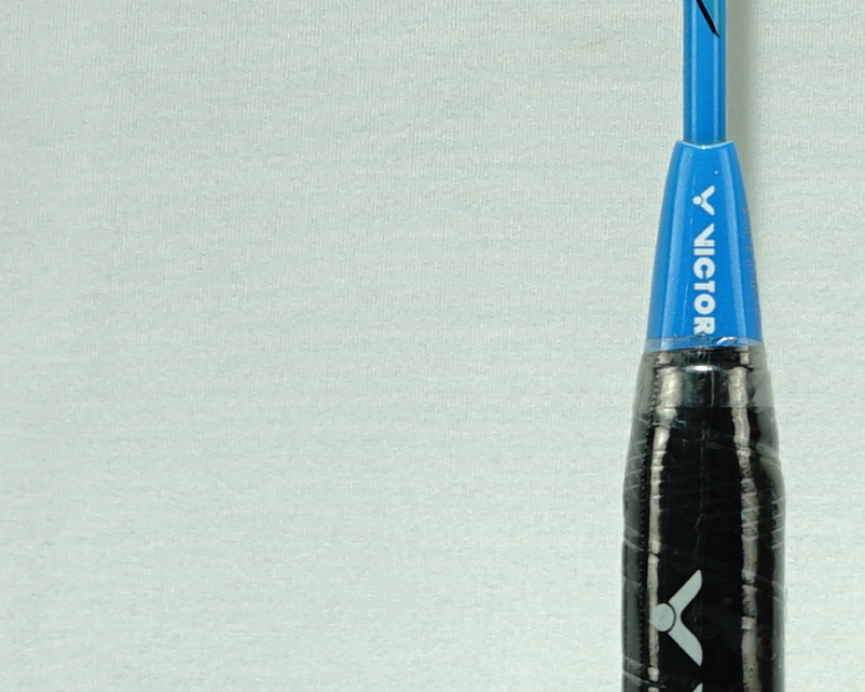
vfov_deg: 2.4
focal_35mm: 632
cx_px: 684
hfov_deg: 3.1
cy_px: -627
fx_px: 16174
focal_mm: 90
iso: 100
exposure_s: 1/10
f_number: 8
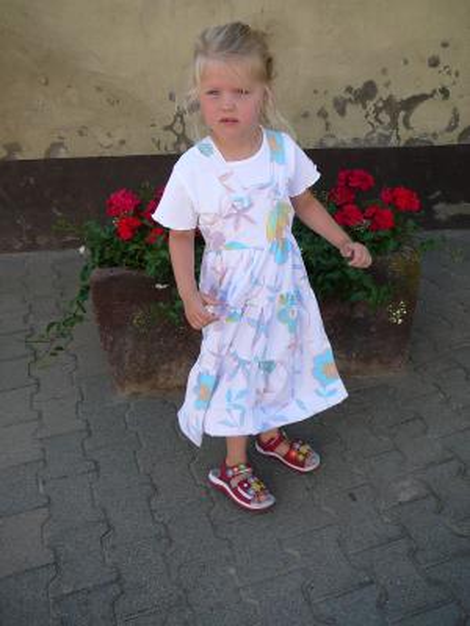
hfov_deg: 40.7
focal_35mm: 35
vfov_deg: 52.6
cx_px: 235
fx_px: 634
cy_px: 313
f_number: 2.8
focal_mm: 5.2
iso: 80
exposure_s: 1/320
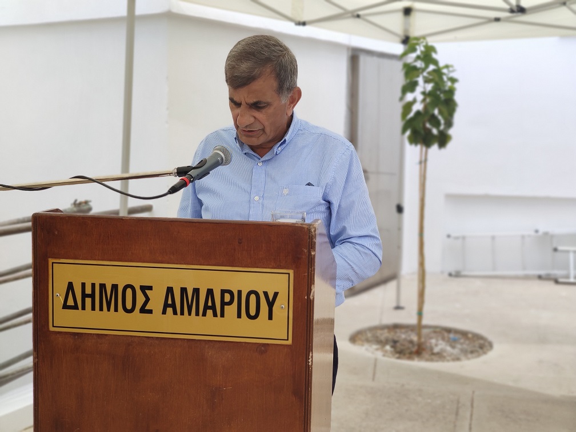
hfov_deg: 45.8
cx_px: 288
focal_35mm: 41
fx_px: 682
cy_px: 216
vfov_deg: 35.1
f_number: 2
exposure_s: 1/423
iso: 100
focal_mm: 8.16
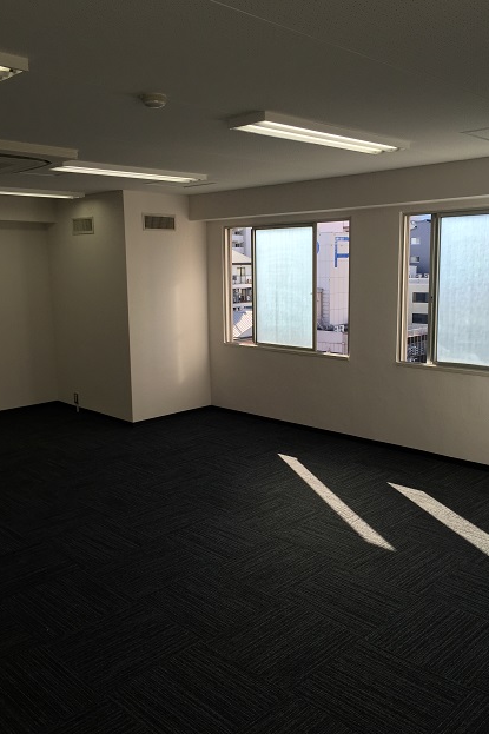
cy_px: 368
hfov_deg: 42.3
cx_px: 256
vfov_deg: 60.3
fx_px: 632
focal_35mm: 31
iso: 32
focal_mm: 4.15
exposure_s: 1/449
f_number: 2.2
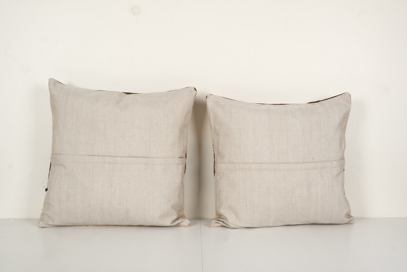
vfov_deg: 41.1
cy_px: 136
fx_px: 362
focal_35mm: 32
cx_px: 204
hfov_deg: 58.7
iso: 80
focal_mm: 21.4
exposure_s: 1/160
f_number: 13
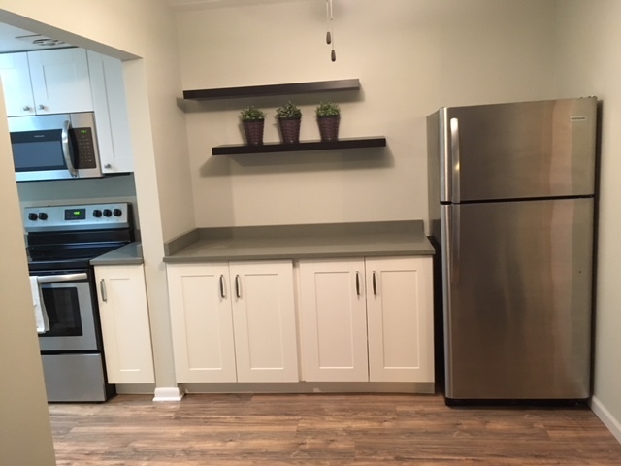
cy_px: 233
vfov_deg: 48.2
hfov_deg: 61.7
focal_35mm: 29
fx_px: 520
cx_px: 310
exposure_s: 1/15
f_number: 2.2
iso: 200
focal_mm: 4.15
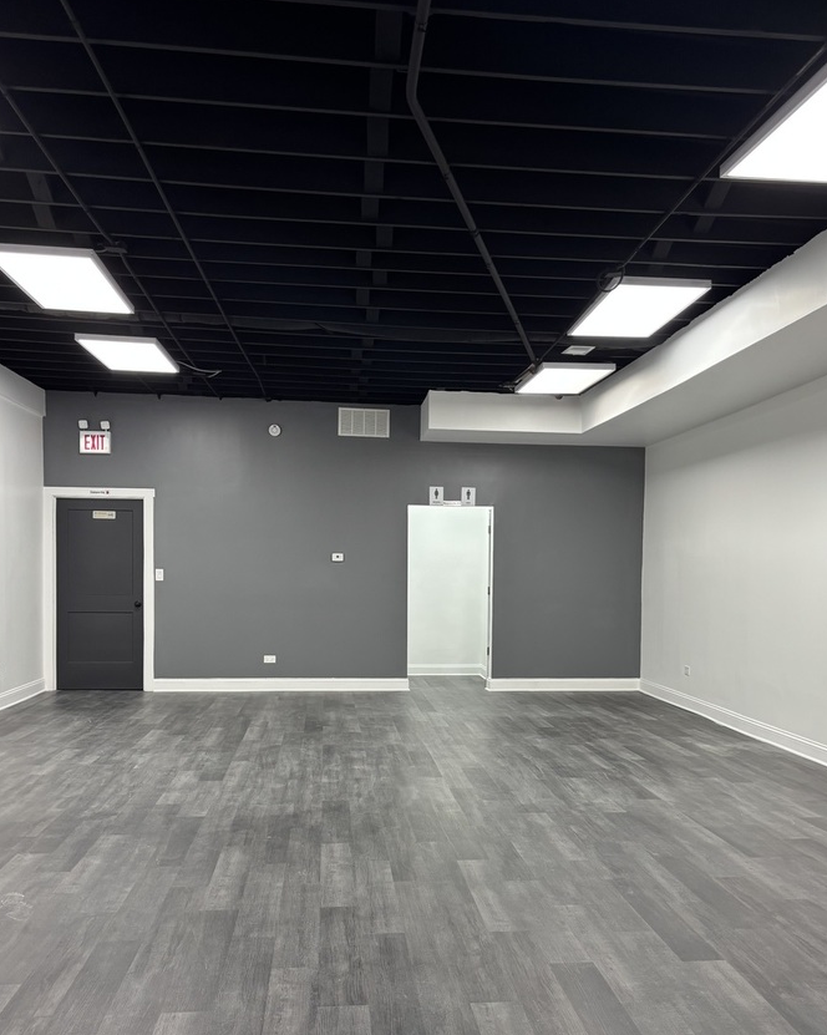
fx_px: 1010
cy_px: 597
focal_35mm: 33
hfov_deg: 44.4
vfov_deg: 54.0
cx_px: 461
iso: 125
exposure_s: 1/60
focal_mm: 5.96
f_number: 1.6
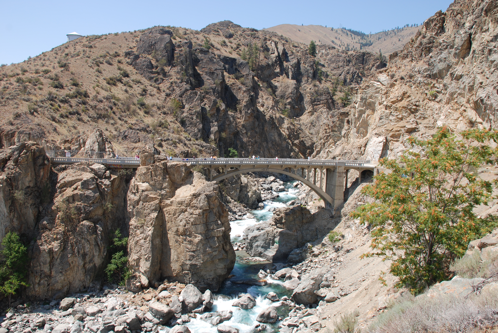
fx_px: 415
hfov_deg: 61.9
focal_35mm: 30
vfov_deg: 43.7
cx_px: 249
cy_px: 166
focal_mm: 20
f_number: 6.3
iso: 100
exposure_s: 1/160
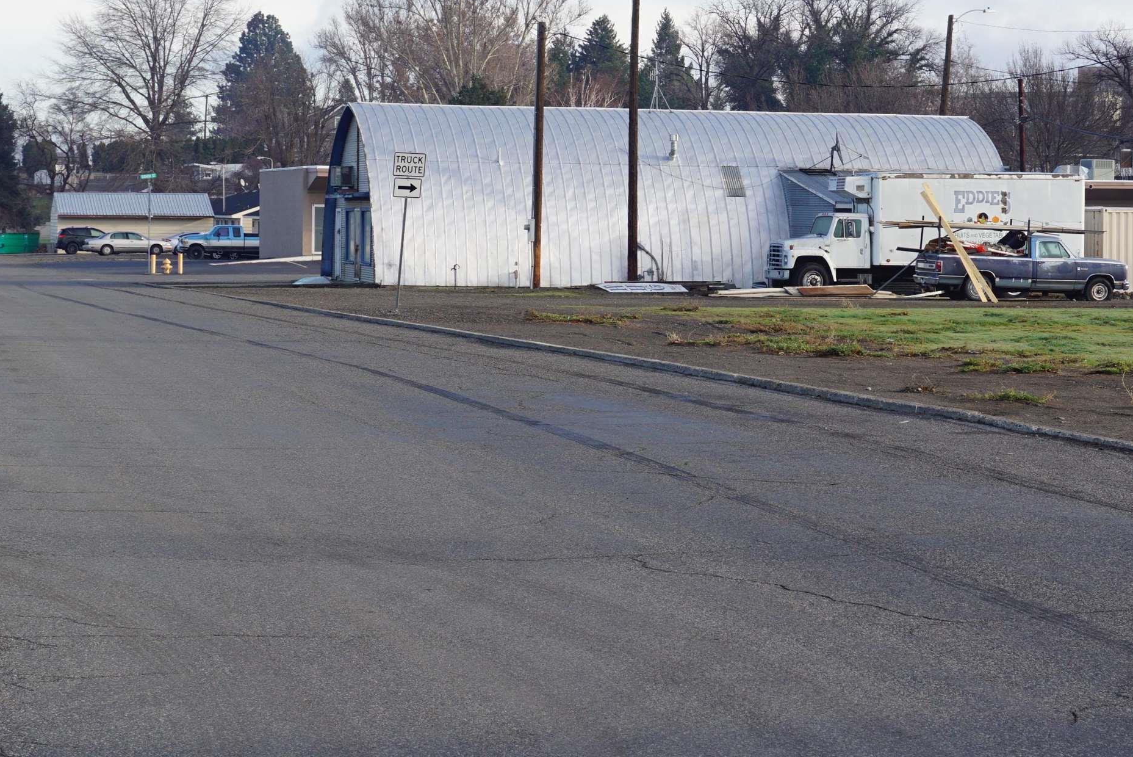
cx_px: 691
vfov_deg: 14.9
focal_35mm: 92
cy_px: 348
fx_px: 2891
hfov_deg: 22.1
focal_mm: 37
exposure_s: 1/80
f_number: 8
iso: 100
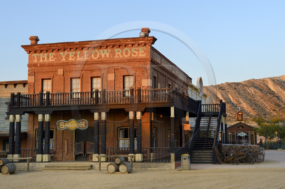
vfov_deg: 24.6
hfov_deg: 36.3
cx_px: 142
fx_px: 435
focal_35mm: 55
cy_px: 94
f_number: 8
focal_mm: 55
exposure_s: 1/160
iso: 400
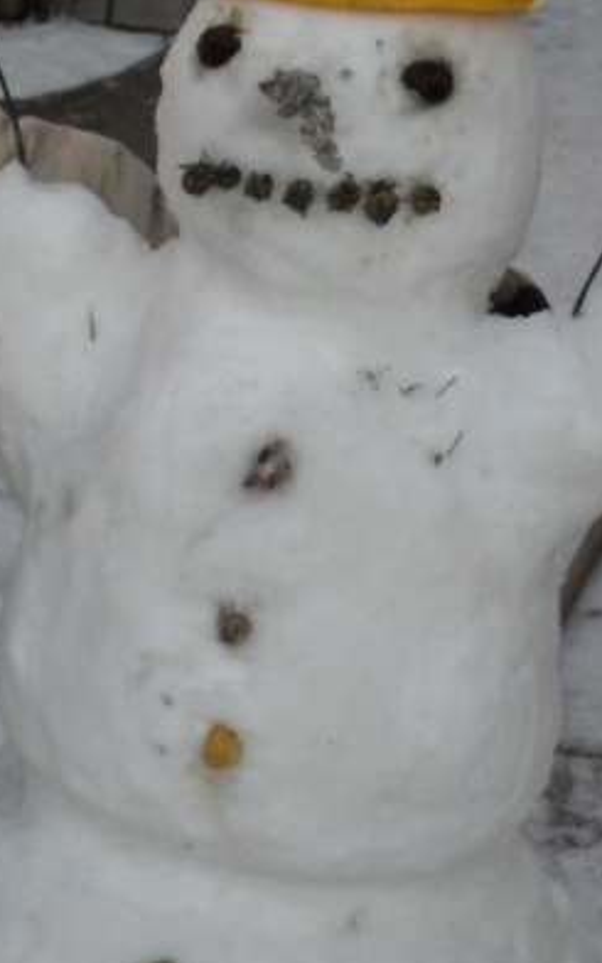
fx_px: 2546
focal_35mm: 97
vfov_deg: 21.3
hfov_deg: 13.3
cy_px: 666
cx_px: -17
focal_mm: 6.3
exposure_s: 1/250
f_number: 3.2
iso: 100
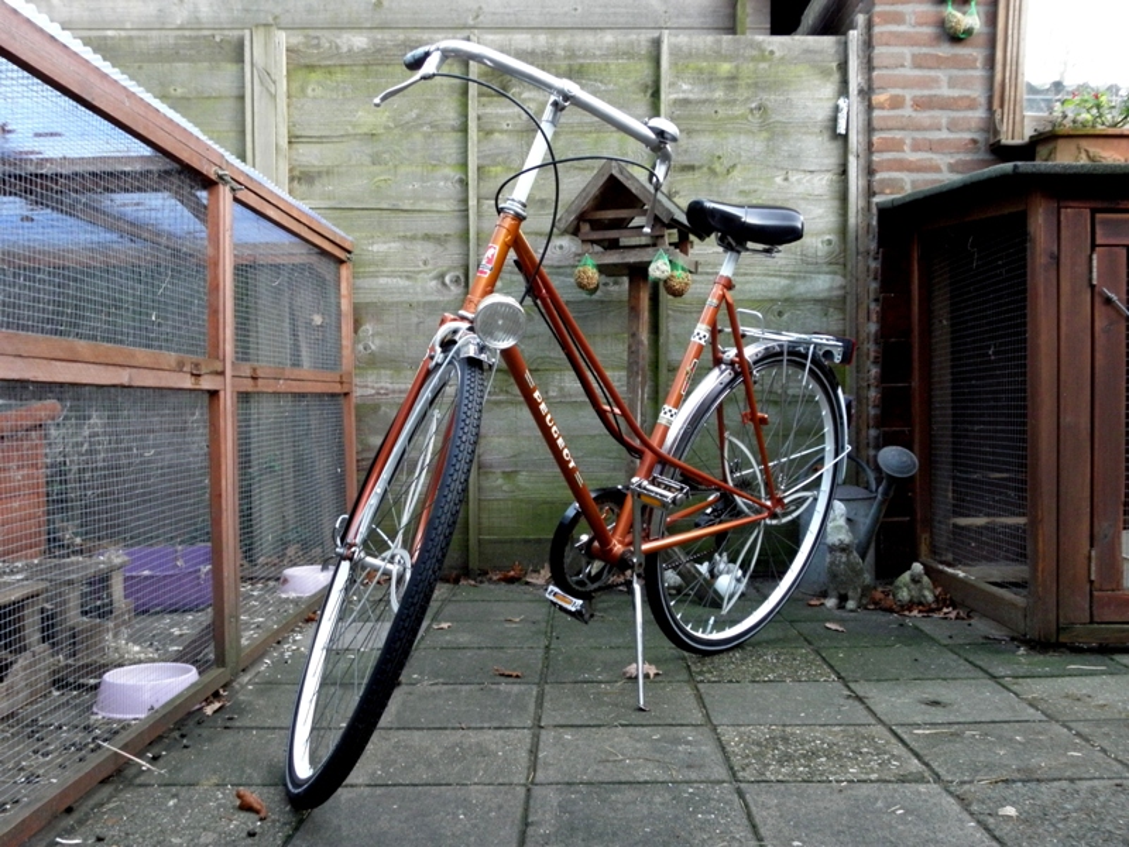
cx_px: 564
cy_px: 424
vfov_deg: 41.8
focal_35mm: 34
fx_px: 1109
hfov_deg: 54.0
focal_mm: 6.07
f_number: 3.1
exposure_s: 1/8
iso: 320
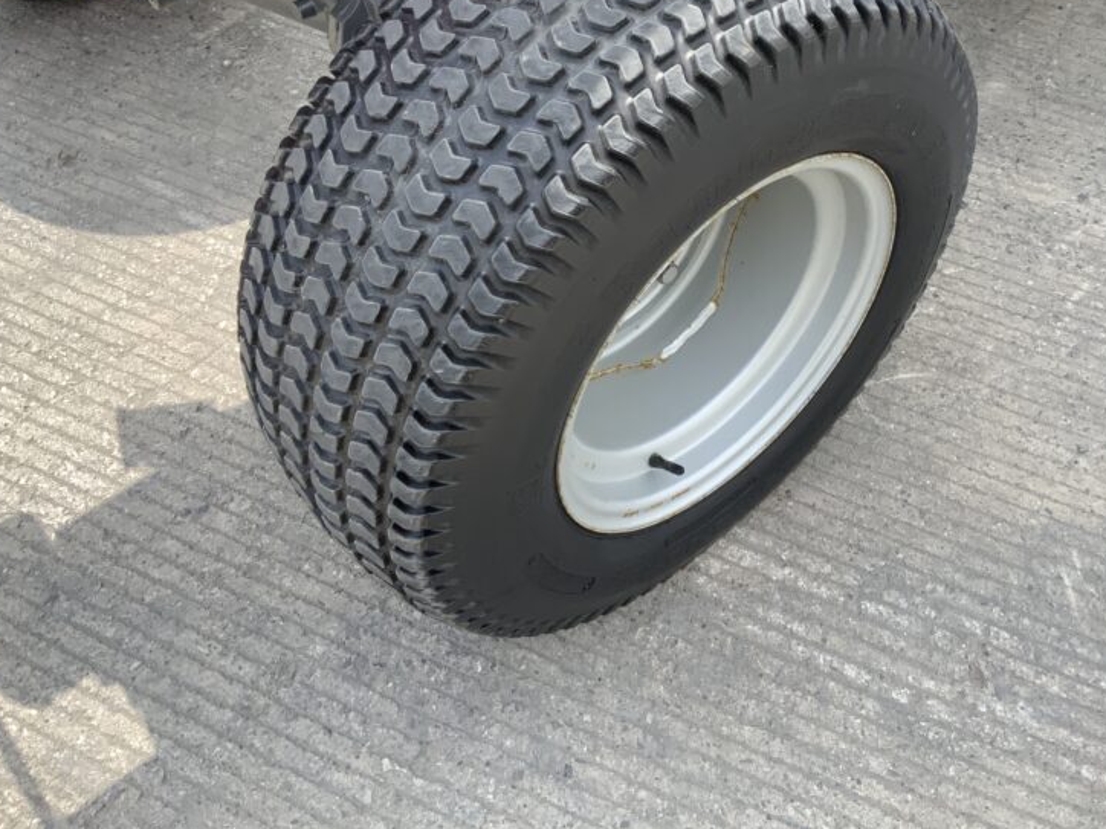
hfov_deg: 45.3
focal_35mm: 41
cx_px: 712
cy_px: 247
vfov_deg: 34.7
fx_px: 1310
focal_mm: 3
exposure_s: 1/568
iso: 16
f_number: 1.8
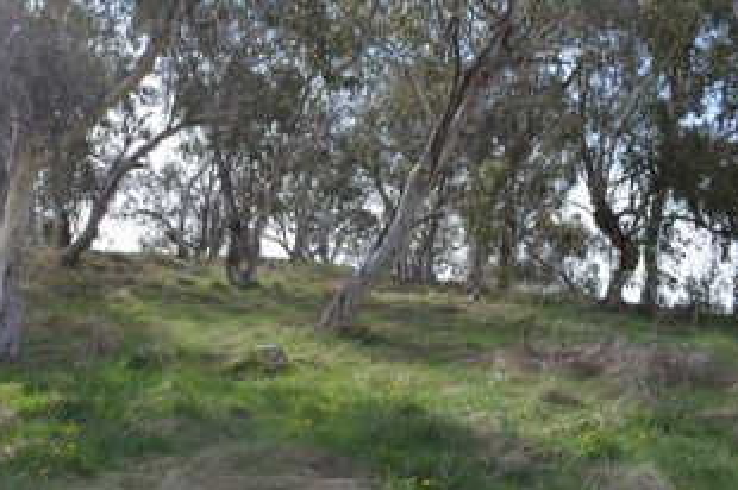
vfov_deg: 32.5
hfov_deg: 45.9
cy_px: 296
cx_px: 188
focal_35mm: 41
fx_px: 840
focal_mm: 18
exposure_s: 1/250
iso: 180
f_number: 8
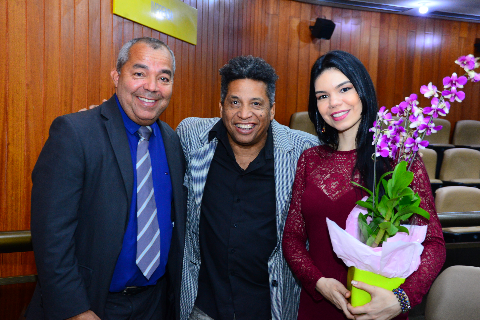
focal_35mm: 55
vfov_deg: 24.6
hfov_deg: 36.2
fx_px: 734
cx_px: 240
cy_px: 160
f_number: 5
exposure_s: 1/60
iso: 3200
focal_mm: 55
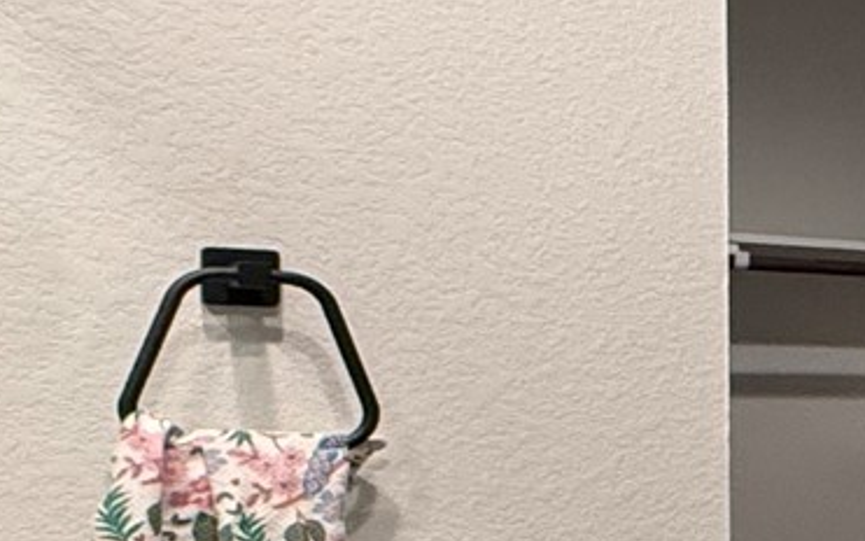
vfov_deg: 15.8
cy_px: 441
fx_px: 1933
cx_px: 2073
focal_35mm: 82
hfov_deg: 15.0
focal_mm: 2.22
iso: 320
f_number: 2.2
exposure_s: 1/120
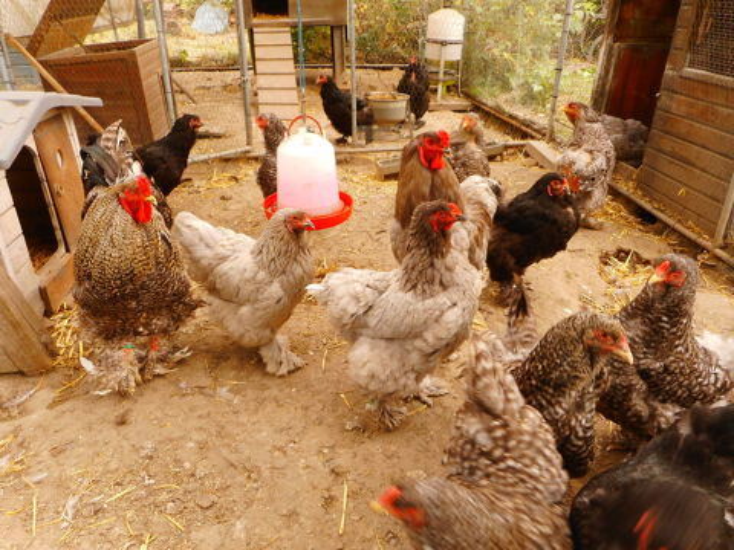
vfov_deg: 54.9
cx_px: 367
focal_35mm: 25
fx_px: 530
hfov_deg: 69.4
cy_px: 275
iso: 80
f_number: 3.7
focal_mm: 4.5
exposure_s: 1/50
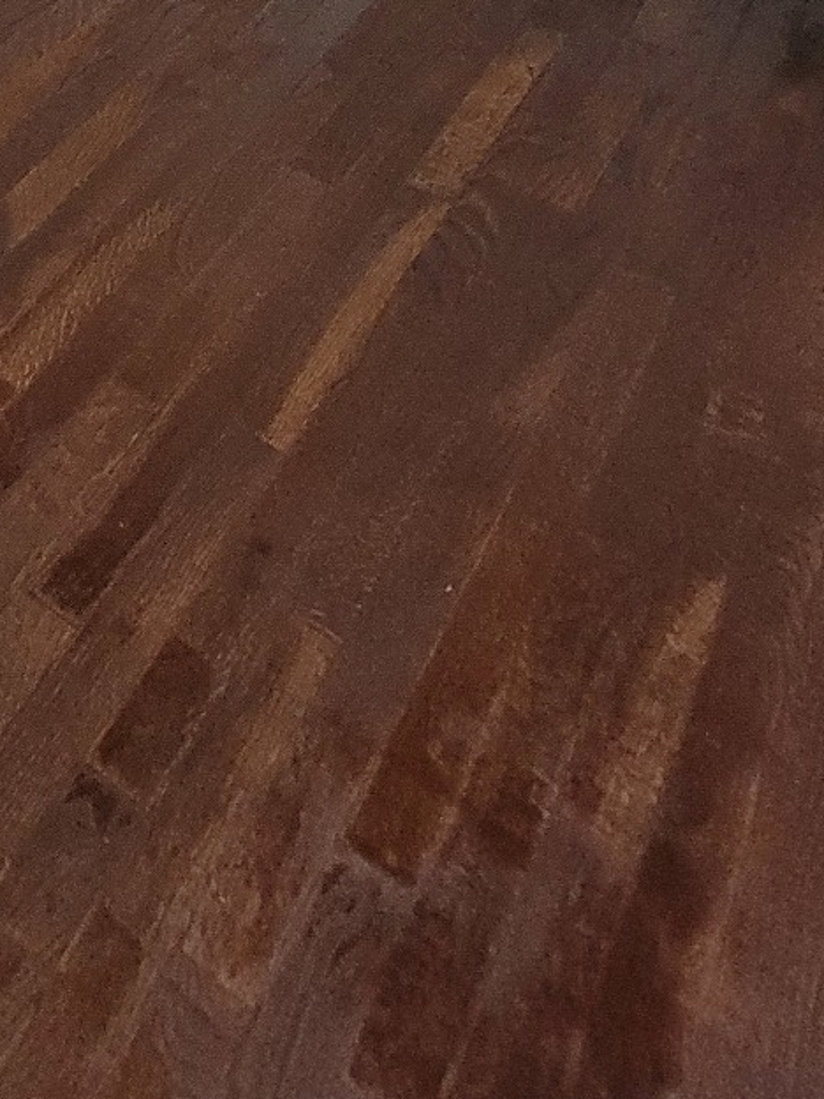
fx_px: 1428
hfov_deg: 23.5
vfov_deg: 26.9
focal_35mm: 45
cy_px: -615
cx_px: -504
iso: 400
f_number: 2.2
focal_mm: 2.2
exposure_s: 1/60
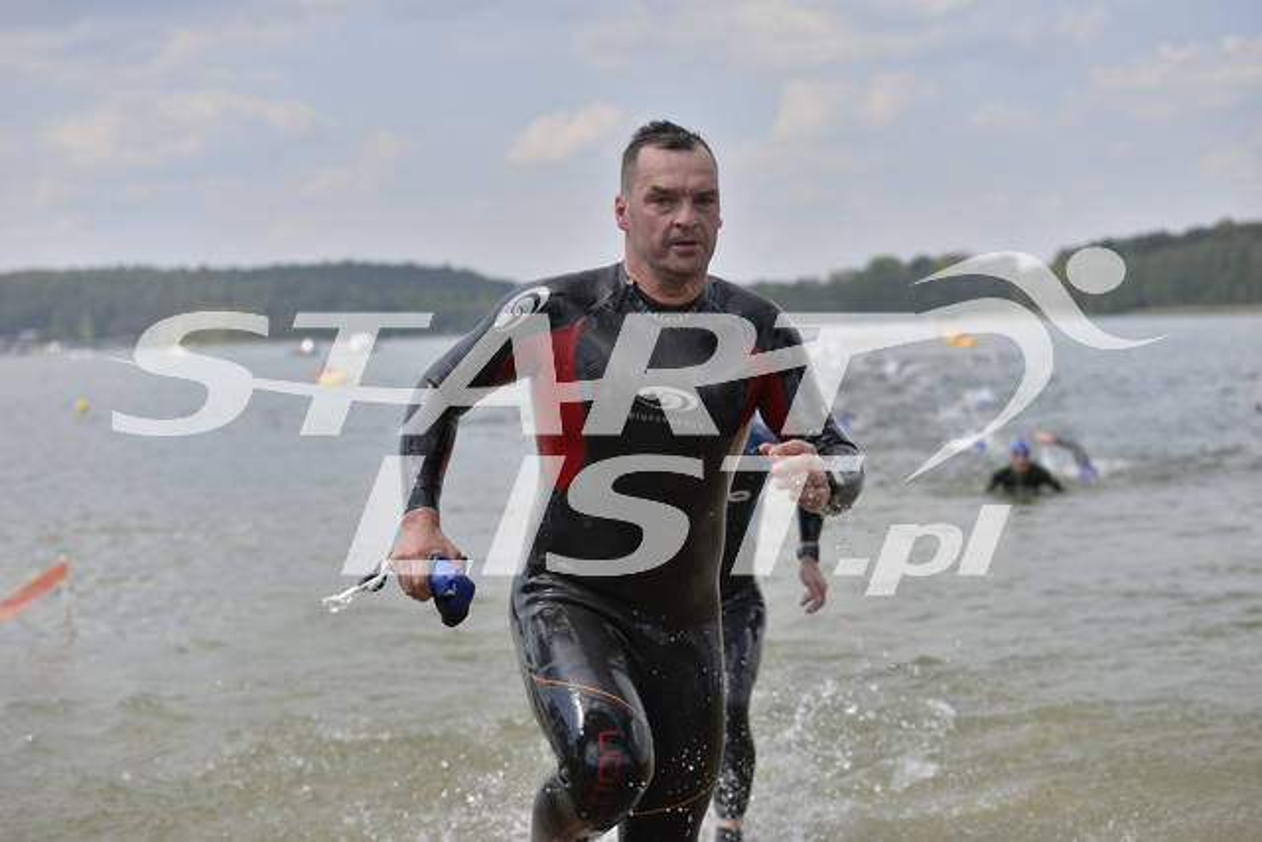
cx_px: 631
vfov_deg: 19.5
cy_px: 421
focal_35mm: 70
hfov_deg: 28.8
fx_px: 2454
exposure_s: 1/3200
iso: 200
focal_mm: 70
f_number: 4
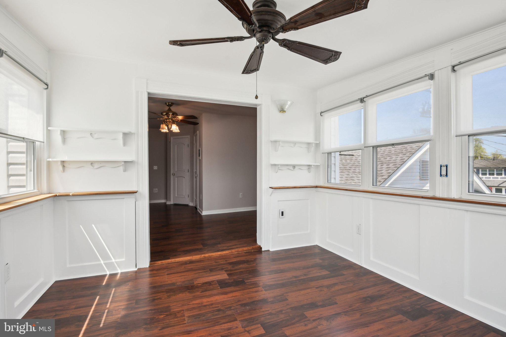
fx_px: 225
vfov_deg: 73.8
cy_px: 168
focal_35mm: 16
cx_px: 253
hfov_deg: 96.7
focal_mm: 16
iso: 400
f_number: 8
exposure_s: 1/200
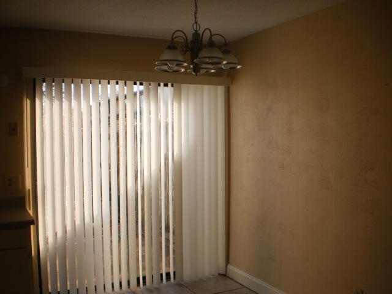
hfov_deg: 51.4
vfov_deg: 39.7
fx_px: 408
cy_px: 147
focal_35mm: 36
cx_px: 196
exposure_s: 1/500
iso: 100
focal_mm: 6.3
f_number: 3.1
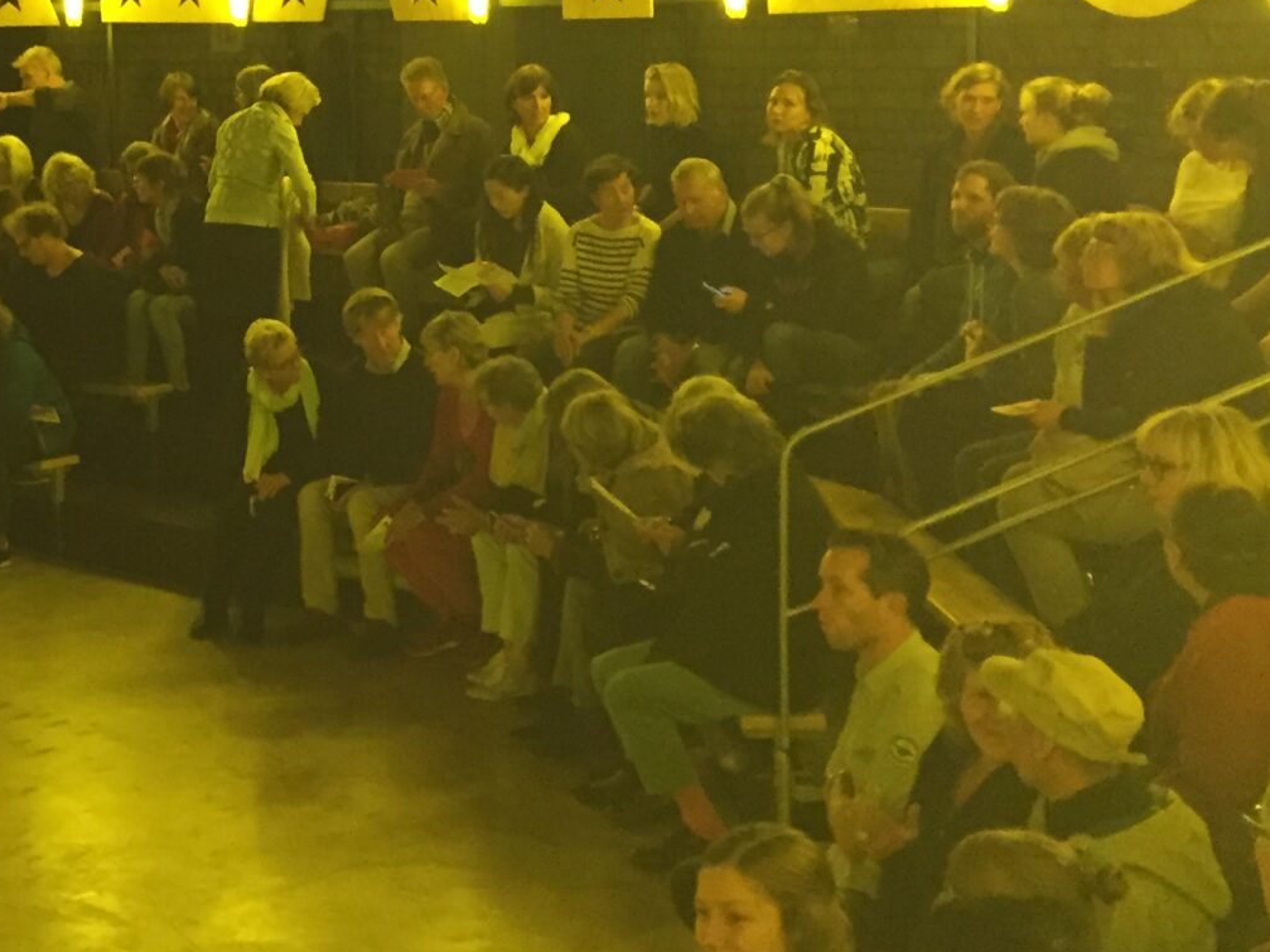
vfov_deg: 20.1
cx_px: -114
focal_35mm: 72
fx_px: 2641
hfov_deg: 25.2
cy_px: 141
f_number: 2.2
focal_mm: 4.15
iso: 250
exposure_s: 1/25
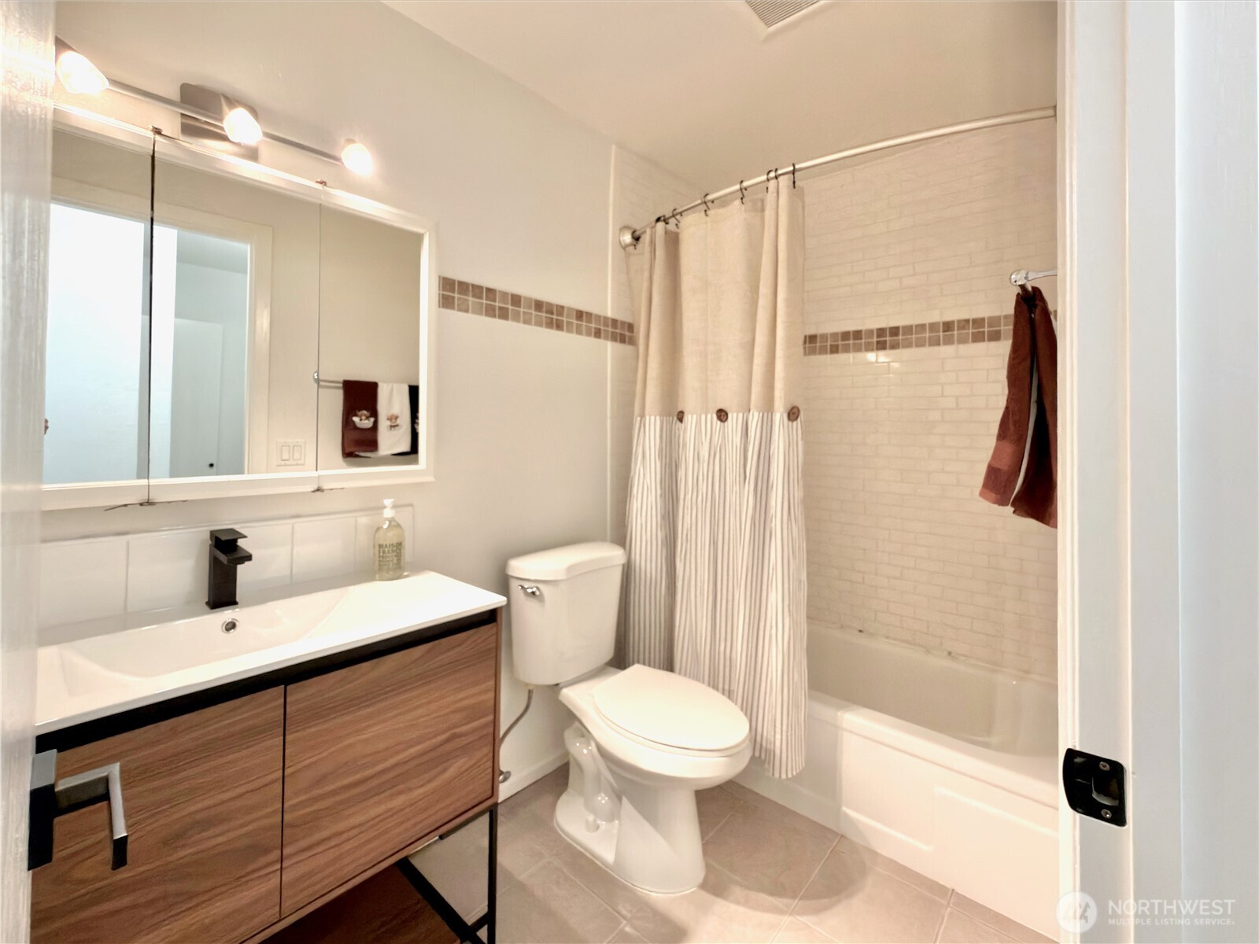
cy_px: 472
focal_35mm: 14
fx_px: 509
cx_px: 630
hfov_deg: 102.1
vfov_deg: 85.7
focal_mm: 2.22
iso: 160
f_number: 2.2
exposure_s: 1/30
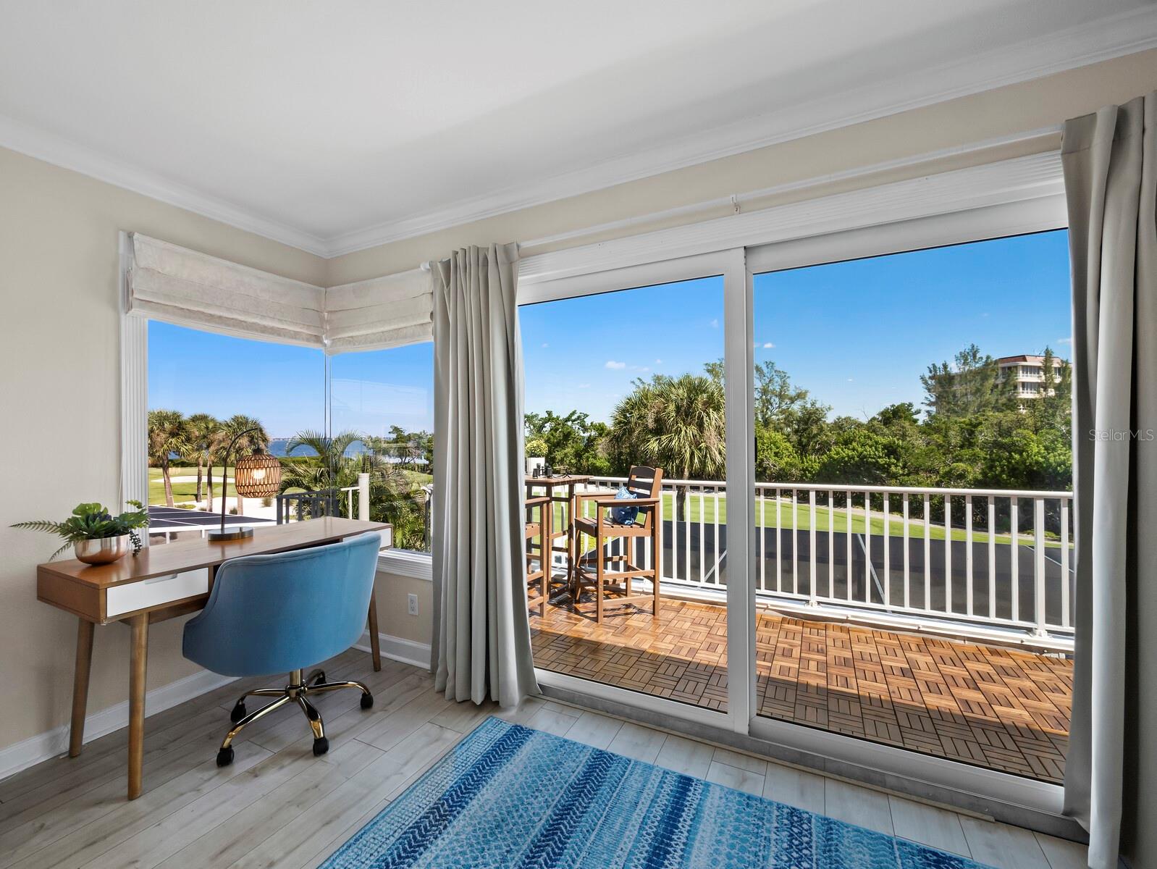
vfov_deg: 85.7
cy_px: 434
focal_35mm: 14
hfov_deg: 102.0
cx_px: 578
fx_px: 468
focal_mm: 7
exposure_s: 1/20
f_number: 11
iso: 250
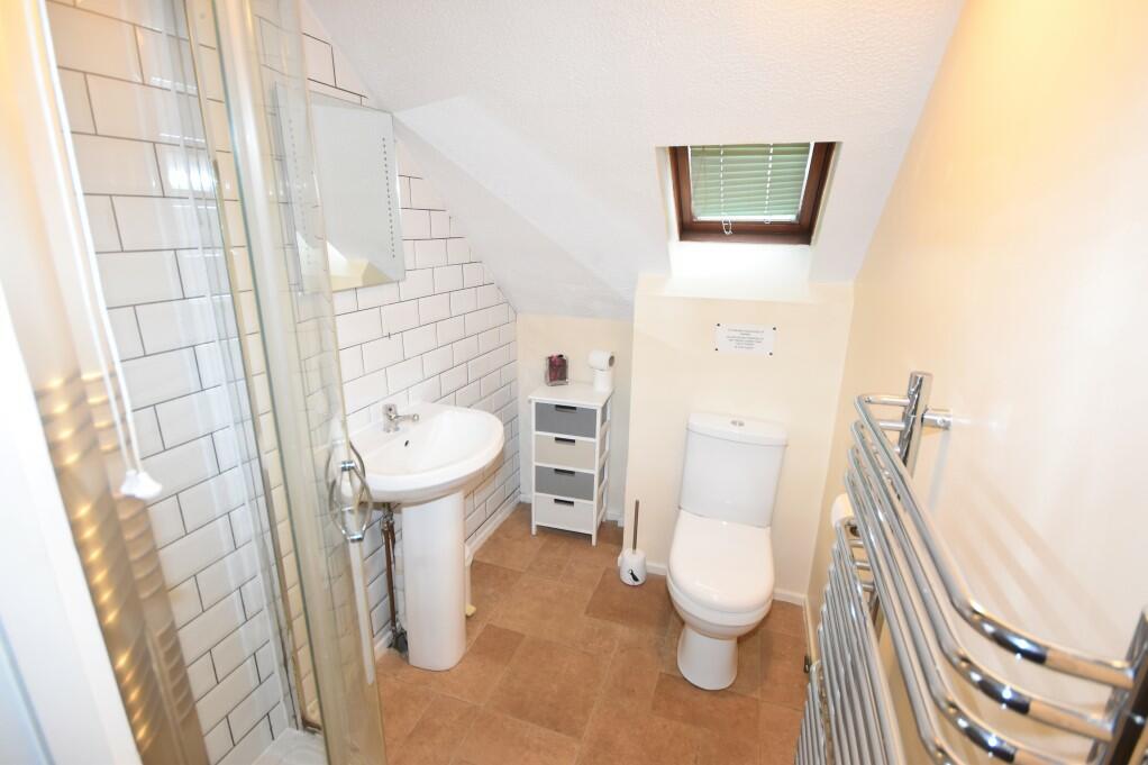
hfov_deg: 100.4
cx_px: 574
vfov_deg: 77.3
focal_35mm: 15
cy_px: 382
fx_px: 478
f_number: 4
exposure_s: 1/60
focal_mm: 10
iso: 1000
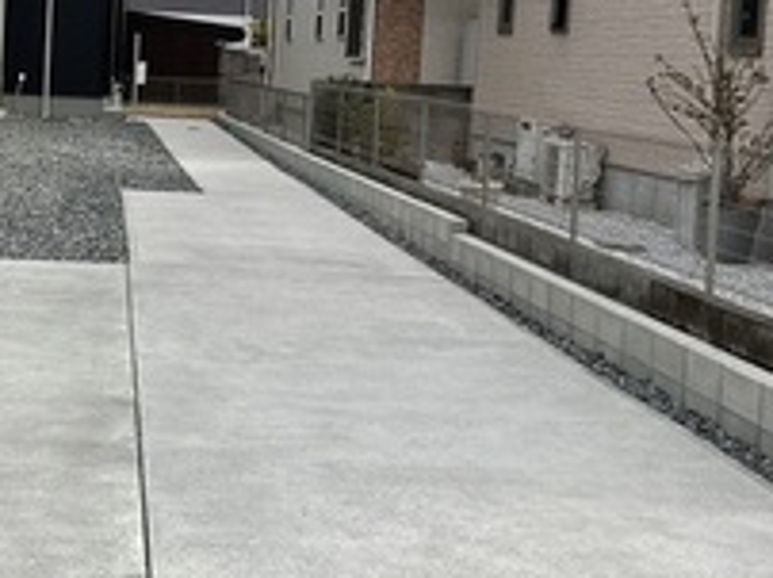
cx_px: 122
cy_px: 161
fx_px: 1539
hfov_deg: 27.5
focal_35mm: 69
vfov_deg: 21.1
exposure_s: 1/2058
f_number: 1.8
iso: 16
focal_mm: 3
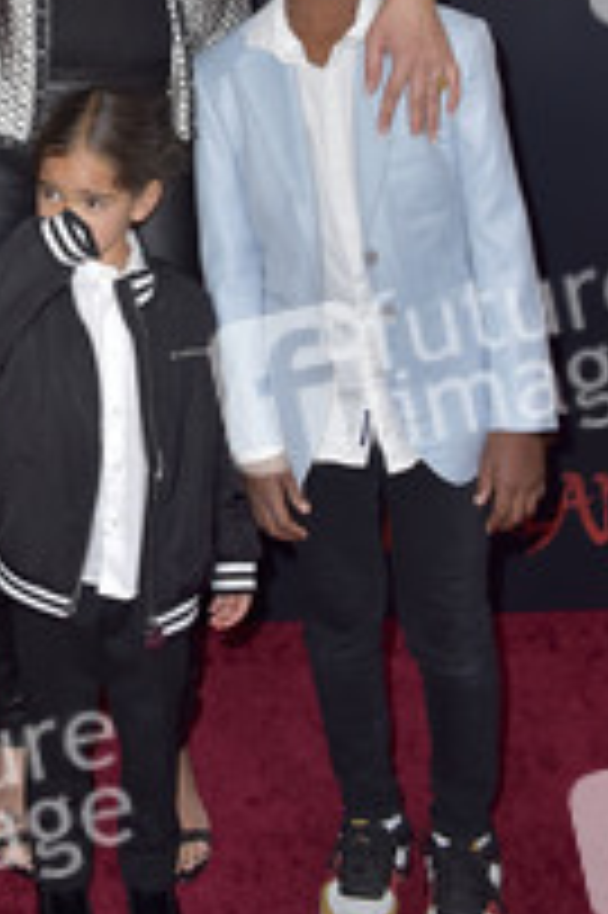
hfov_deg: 19.8
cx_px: 34
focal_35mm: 67
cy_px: 144
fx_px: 1700
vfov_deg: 29.2
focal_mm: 34
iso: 400
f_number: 7.1
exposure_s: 1/200
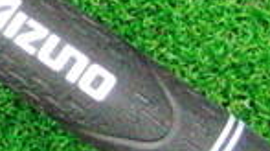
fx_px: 1258
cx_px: -283
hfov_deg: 11.1
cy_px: -157
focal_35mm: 176
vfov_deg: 6.6
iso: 3200
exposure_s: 1/160
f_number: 3.6
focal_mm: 6.42
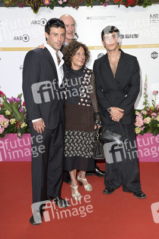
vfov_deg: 42.8
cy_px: 120
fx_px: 305
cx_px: 80
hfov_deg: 29.2
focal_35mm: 46
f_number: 5
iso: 640
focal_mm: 46
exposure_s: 1/250
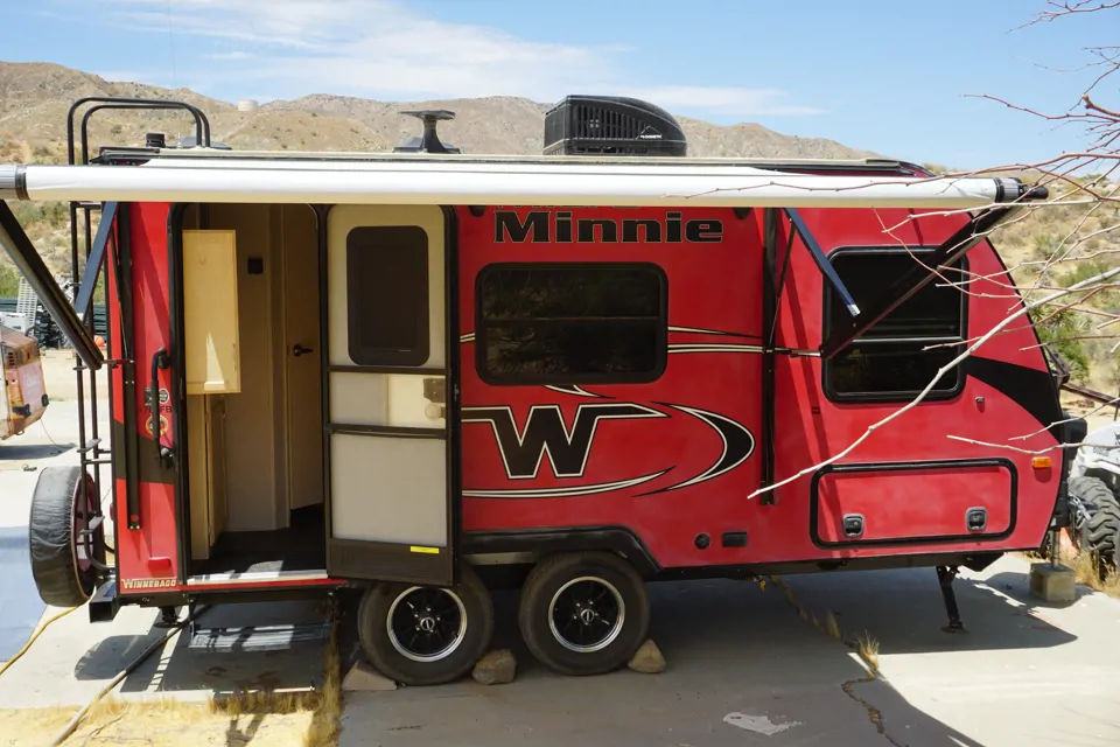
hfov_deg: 51.3
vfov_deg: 35.5
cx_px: 560
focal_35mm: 38
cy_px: 374
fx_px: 1167
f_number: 11
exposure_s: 1/125
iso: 100
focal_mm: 25
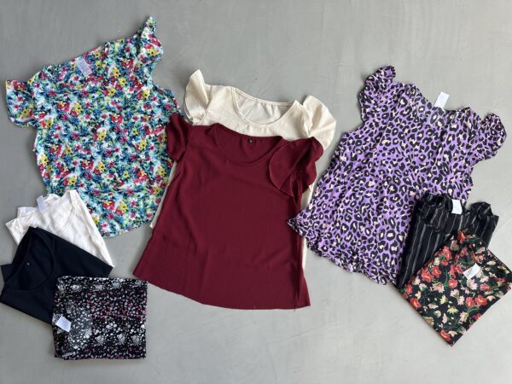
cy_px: 192
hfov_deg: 71.6
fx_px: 355
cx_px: 256
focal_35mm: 24
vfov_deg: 56.8
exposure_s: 1/100
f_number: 1.78
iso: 125
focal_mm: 6.86
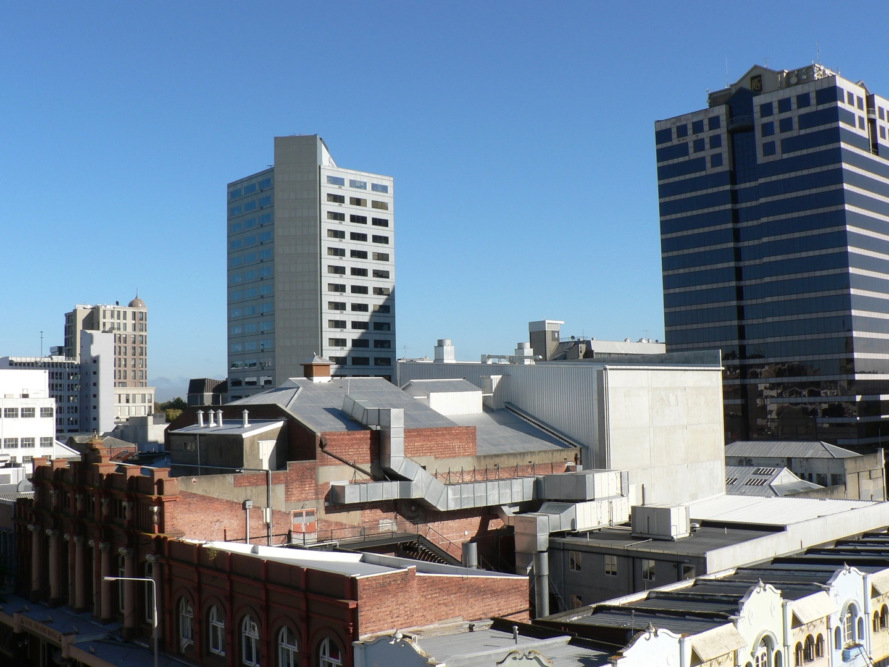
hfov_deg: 51.4
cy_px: 334
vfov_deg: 39.7
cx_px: 444
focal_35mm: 36
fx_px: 925
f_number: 5.6
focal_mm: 6
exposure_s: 1/400
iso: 80
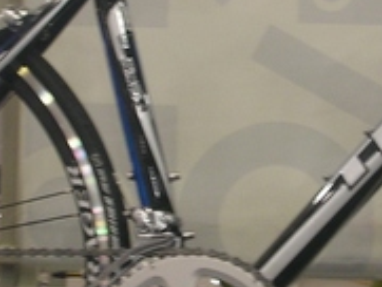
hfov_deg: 14.6
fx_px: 1491
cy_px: 138
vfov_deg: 11.0
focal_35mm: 135
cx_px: 268
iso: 55
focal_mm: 5.8
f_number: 3
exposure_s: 1/3.9
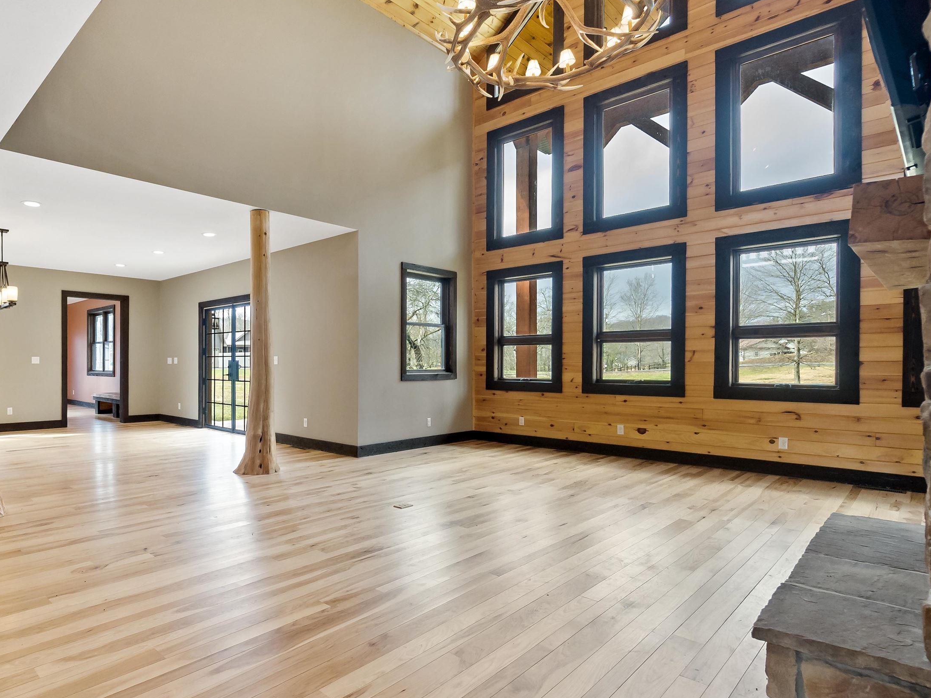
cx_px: 334
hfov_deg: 82.6
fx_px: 511
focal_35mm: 19
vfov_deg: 68.4
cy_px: 392
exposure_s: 1/1000
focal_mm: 14
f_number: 5.6
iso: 3200
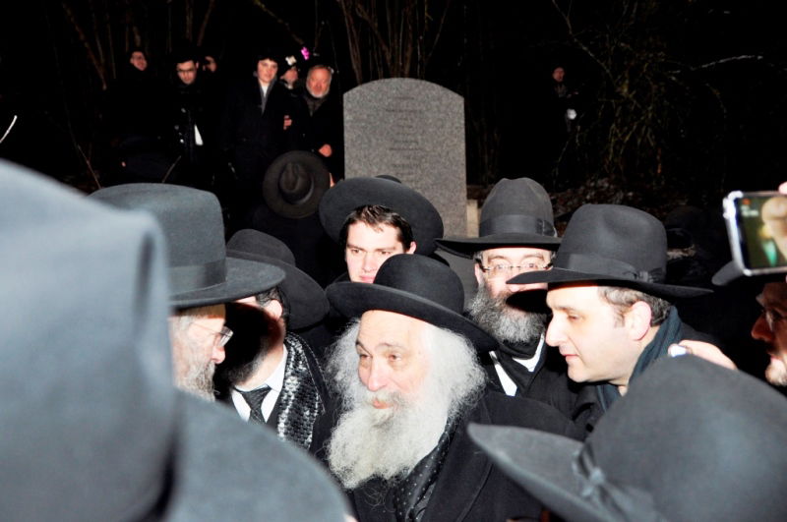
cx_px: 394
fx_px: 917
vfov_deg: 31.8
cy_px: 261
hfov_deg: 46.5
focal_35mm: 42
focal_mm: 28
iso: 800
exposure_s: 1/60
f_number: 4
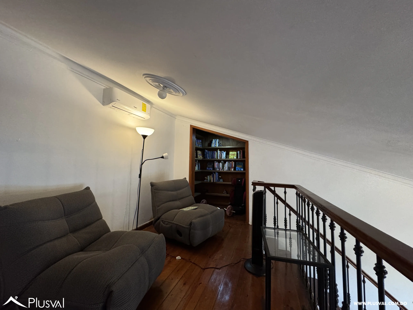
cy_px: 155
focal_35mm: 14
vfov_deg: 85.7
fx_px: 167
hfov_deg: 102.1
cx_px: 206
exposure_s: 1/60
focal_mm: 2.22
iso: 500
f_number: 2.2
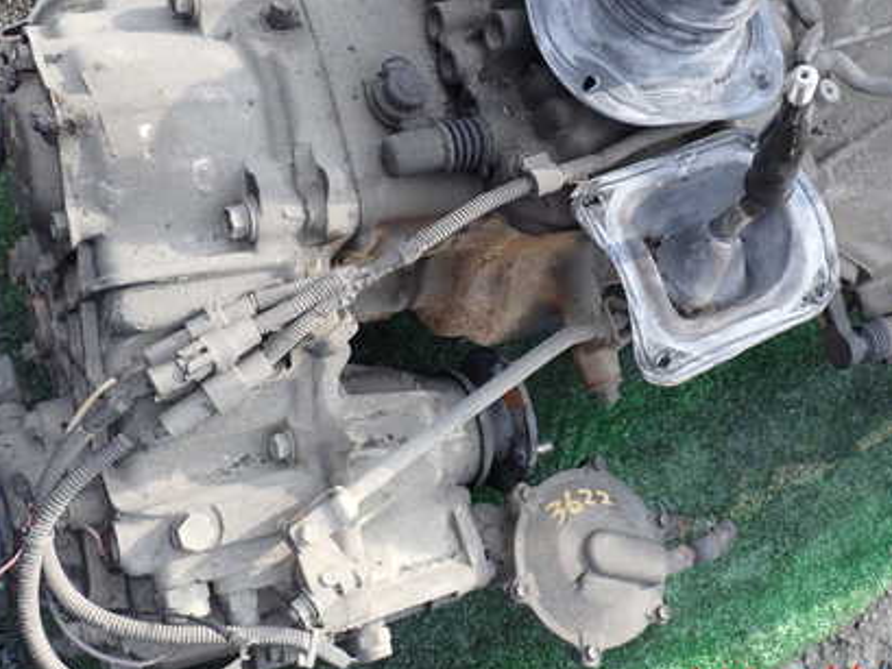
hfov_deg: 42.7
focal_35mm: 44
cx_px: 530
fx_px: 1134
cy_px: 227
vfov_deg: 32.6
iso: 100
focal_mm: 5.4
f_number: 3.2
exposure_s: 1/200
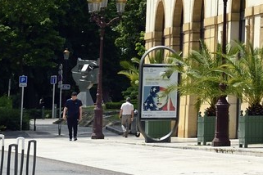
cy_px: -133
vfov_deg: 5.0
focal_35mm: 274
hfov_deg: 7.1
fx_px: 2002
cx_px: 605
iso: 200
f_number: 13
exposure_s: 1/250
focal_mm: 55
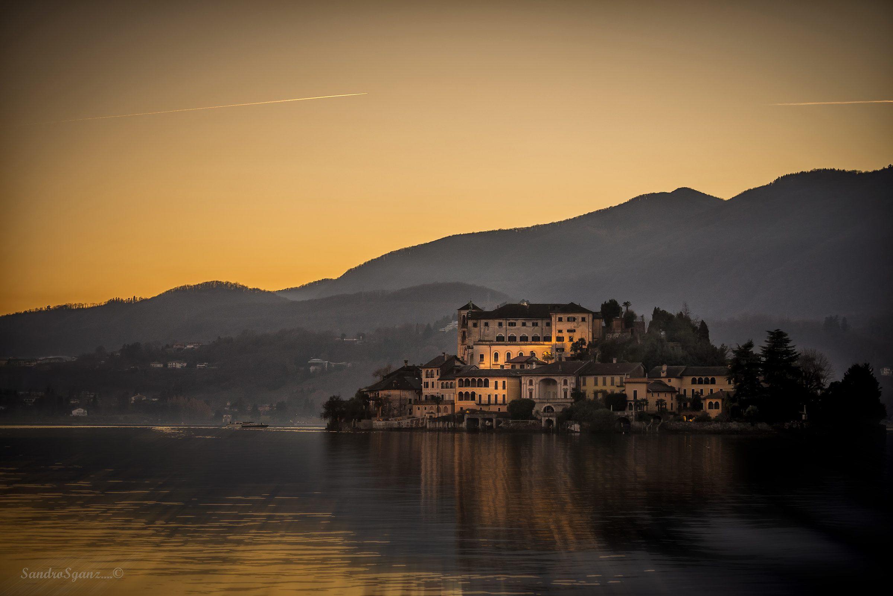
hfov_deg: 28.8
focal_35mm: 70
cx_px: 446
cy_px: 298
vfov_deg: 19.5
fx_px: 1737
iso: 400
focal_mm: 70
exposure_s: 1/250
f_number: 2.8
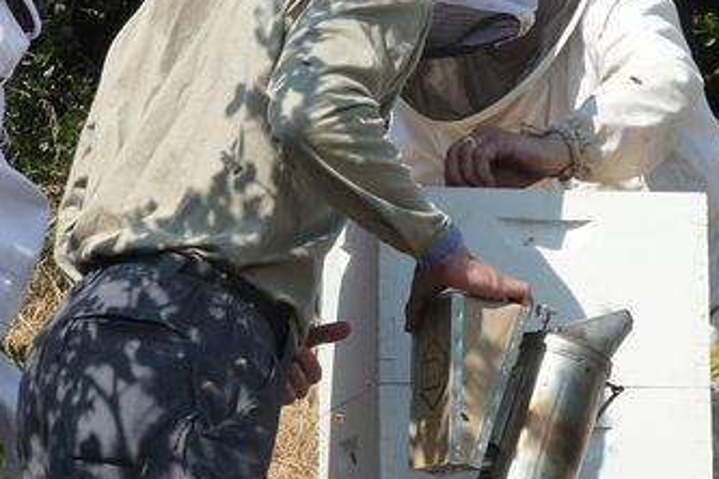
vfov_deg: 8.6
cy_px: 162
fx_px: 3195
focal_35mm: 160
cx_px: 311
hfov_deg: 12.8
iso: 125
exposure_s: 1/320
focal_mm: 14.3
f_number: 5.6
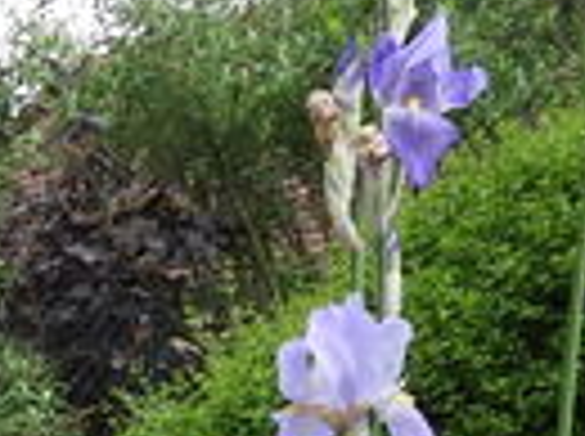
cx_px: -446
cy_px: 1038
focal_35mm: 185
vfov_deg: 7.5
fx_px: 3121
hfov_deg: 10.1
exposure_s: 1/400
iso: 100
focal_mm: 4.3
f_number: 3.3
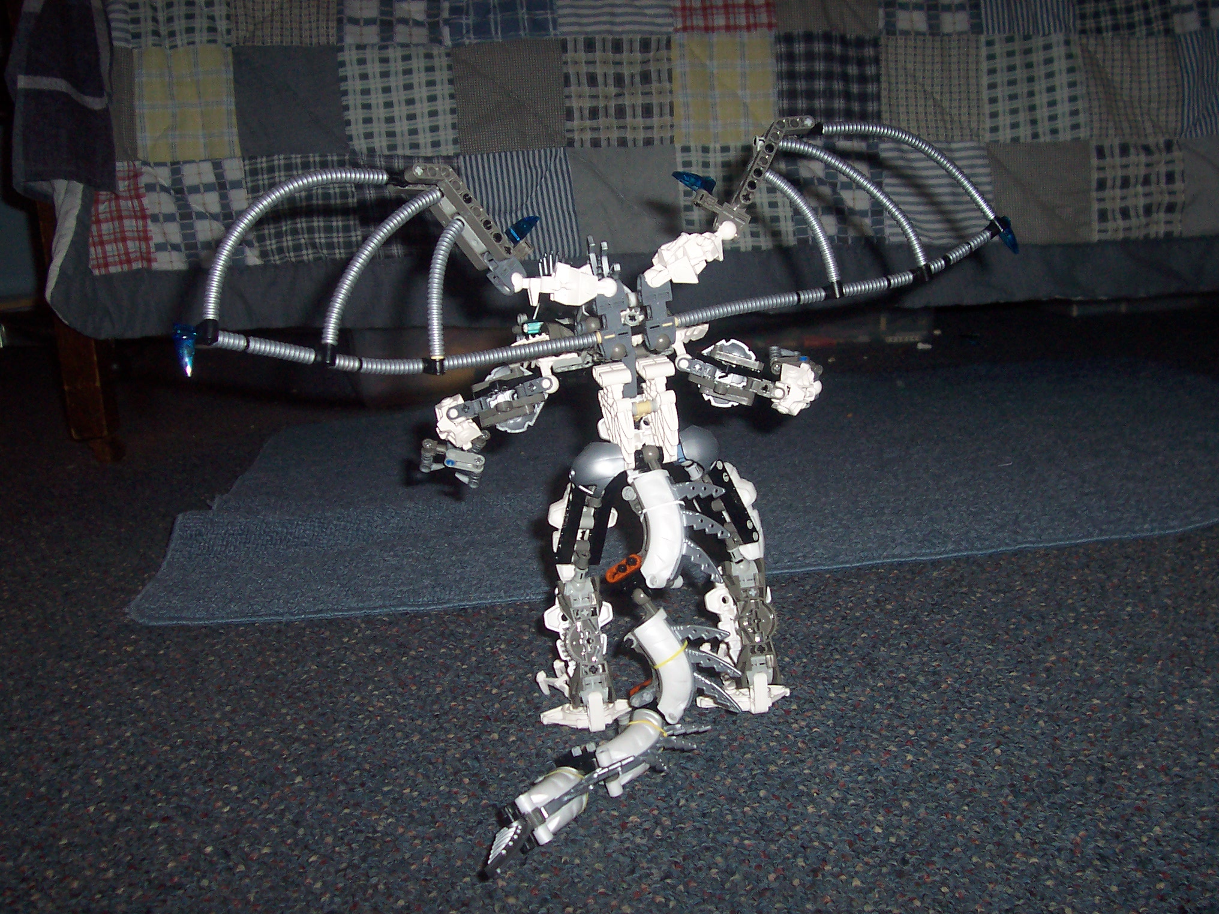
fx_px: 1303
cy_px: 457
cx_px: 610
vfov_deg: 38.7
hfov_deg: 50.1
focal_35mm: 37
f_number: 2.8
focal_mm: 5.6
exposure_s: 1/60
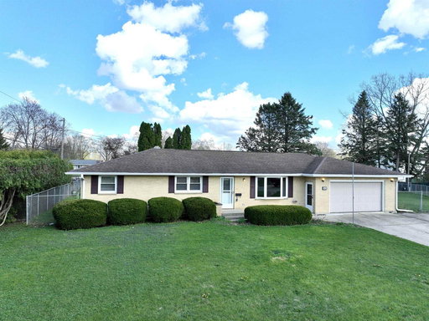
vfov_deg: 56.8
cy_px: 160
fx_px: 297
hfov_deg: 71.6
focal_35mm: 24
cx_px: 214
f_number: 2.8
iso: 220
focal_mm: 12.29
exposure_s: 1/1600
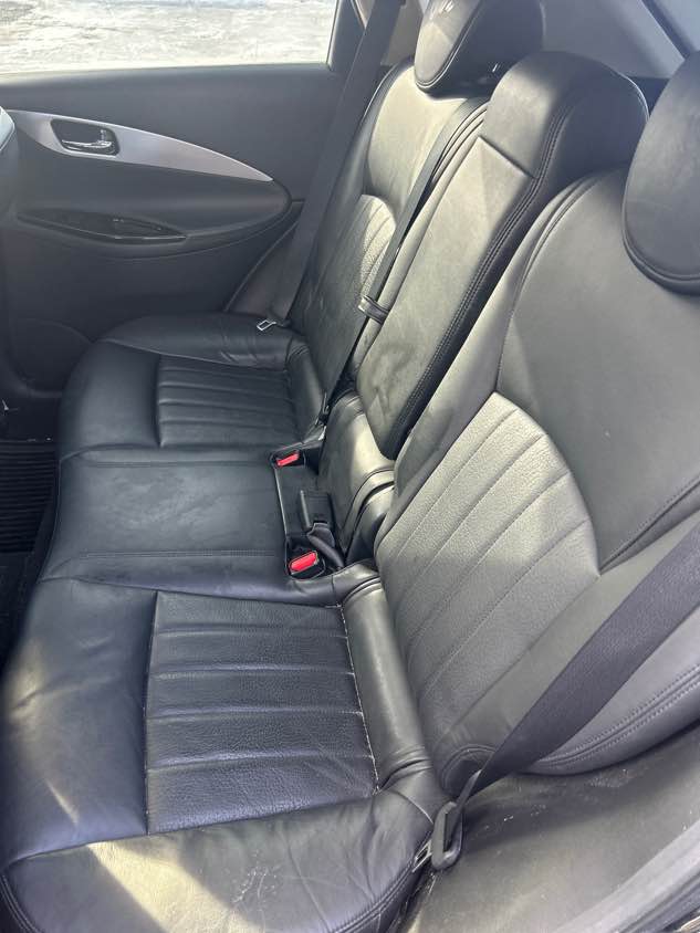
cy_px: 466
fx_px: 701
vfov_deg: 67.3
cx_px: 350
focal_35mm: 26
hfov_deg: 53.1
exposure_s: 1/121
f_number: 1.5
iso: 64
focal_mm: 5.7
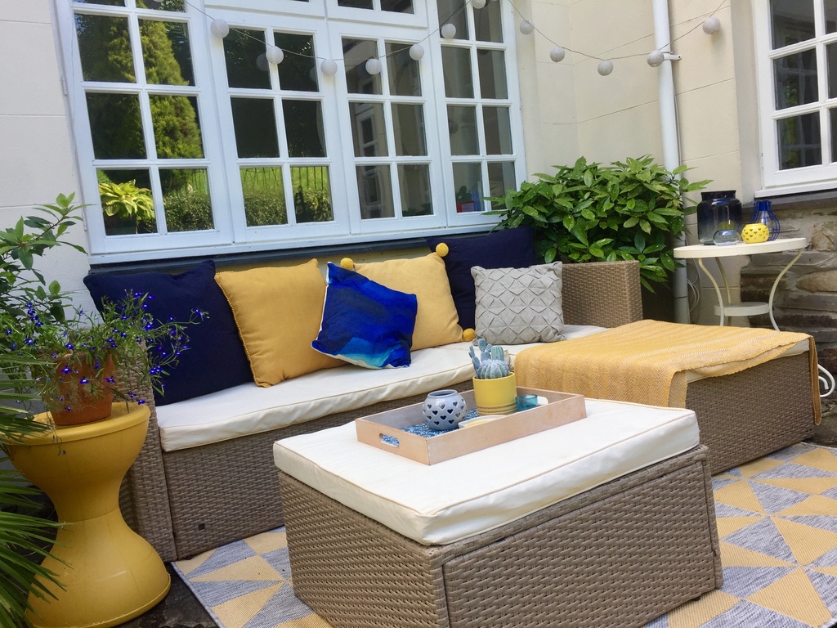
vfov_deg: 48.2
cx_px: 418
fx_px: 701
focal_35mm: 29
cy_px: 314
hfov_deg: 61.7
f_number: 2.2
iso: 32
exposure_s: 1/243
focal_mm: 4.15
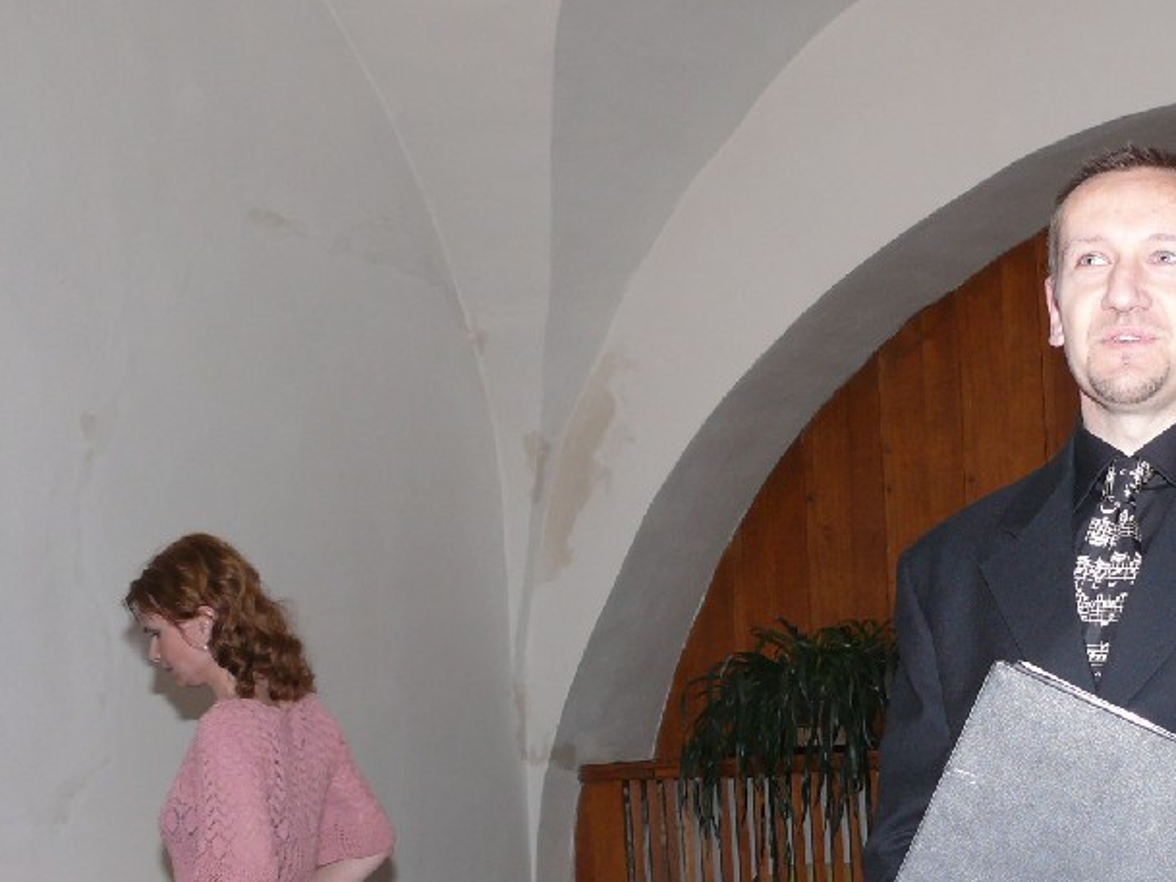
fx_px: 2345
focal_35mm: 69
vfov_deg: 21.2
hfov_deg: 27.3
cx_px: 1025
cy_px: 612
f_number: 2.8
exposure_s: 1/125
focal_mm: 7.4
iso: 100
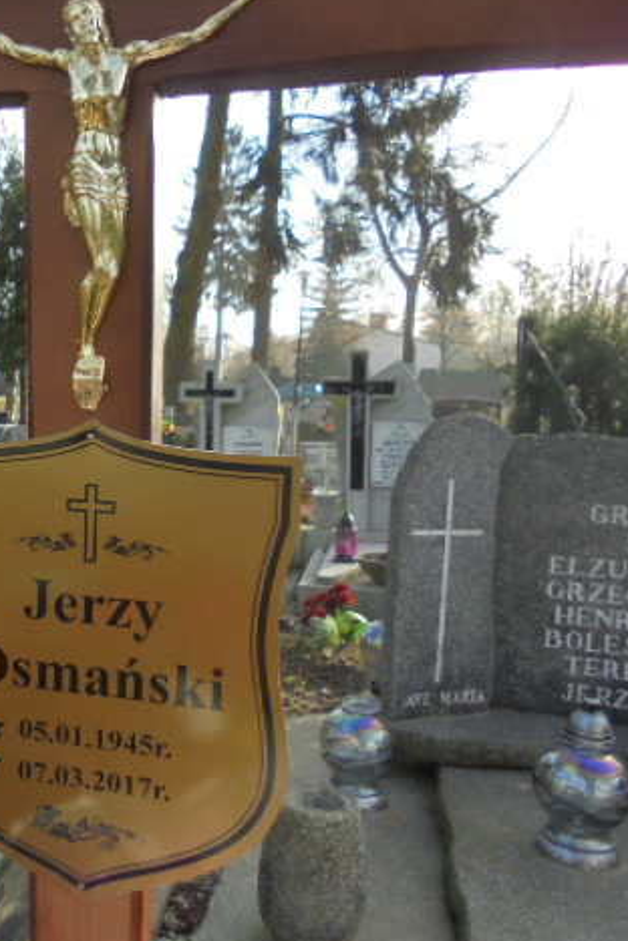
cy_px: 473
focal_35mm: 37
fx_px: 968
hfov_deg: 33.0
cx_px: 4
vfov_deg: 51.9
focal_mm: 4.6
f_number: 3.5
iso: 100
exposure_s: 1/250
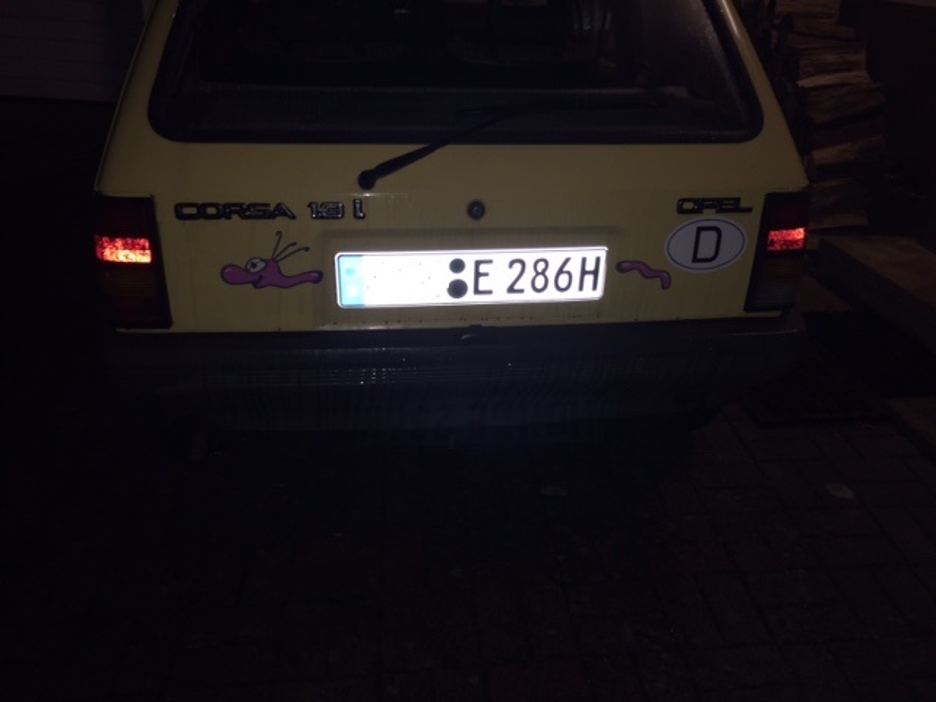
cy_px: 351
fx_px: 784
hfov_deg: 61.7
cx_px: 468
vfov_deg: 48.2
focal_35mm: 29
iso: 40
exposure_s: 1/17
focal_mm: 4.15
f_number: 2.2
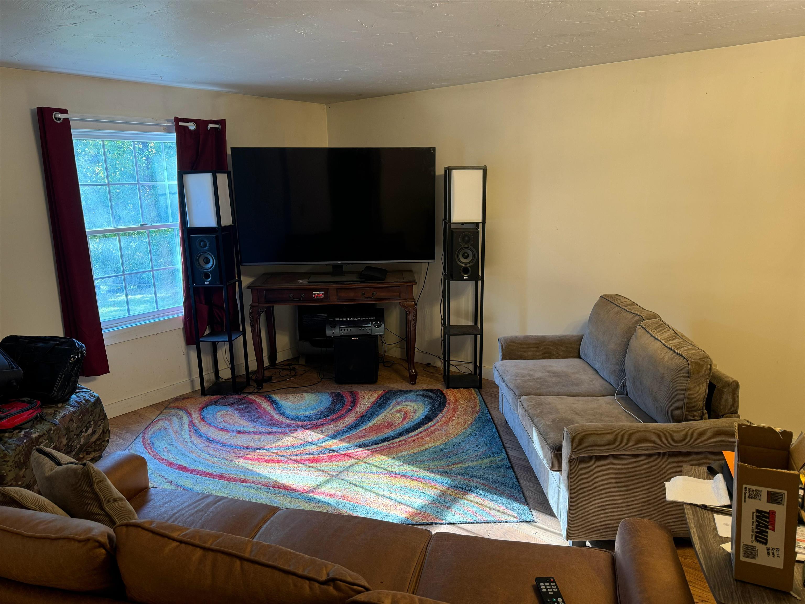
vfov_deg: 56.8
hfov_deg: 71.6
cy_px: 302
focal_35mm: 24
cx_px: 402
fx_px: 558
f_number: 1.78
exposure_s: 1/60
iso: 160
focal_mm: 6.76
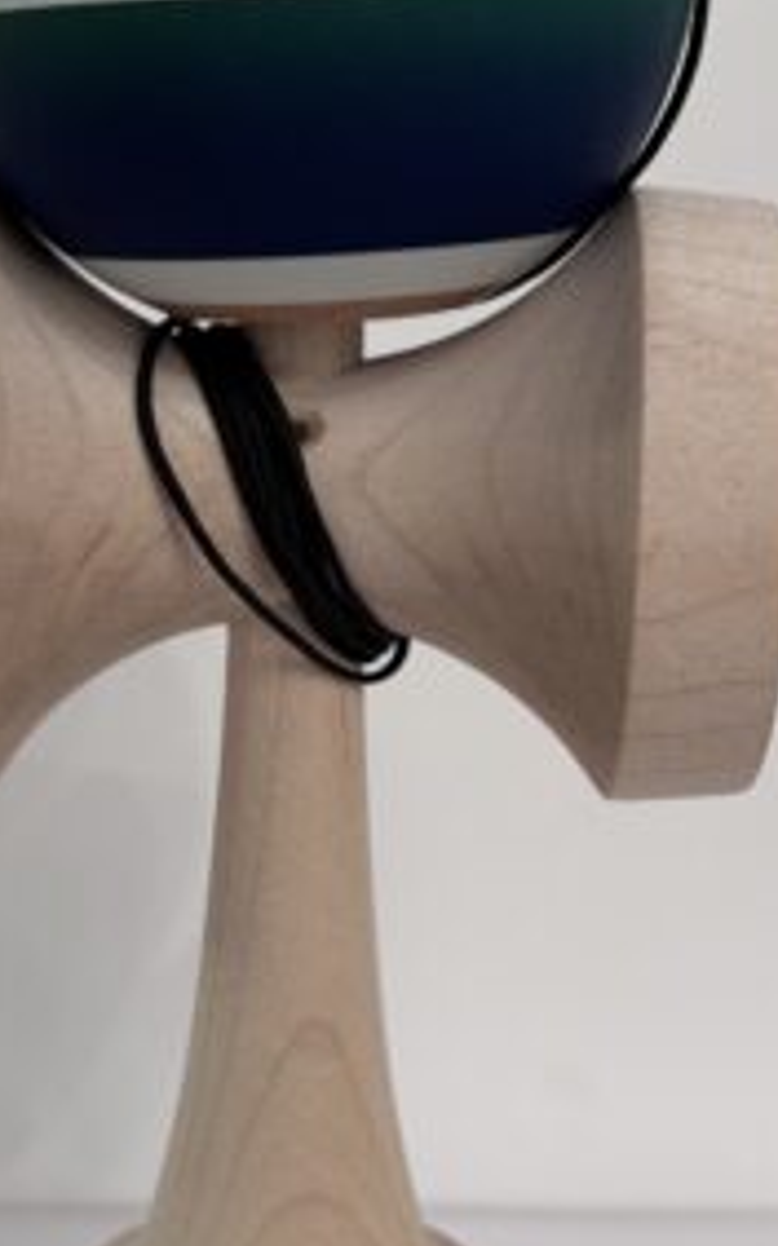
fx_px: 1902
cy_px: 652
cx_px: 362
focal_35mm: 56
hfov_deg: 23.1
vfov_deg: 36.3
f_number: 1.6
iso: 125
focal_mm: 5.96
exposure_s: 1/50
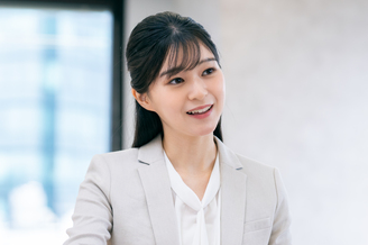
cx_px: 274
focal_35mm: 166
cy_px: 154
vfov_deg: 8.2
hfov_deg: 12.4
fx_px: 1695
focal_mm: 85
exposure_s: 1/250
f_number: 2.8
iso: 400
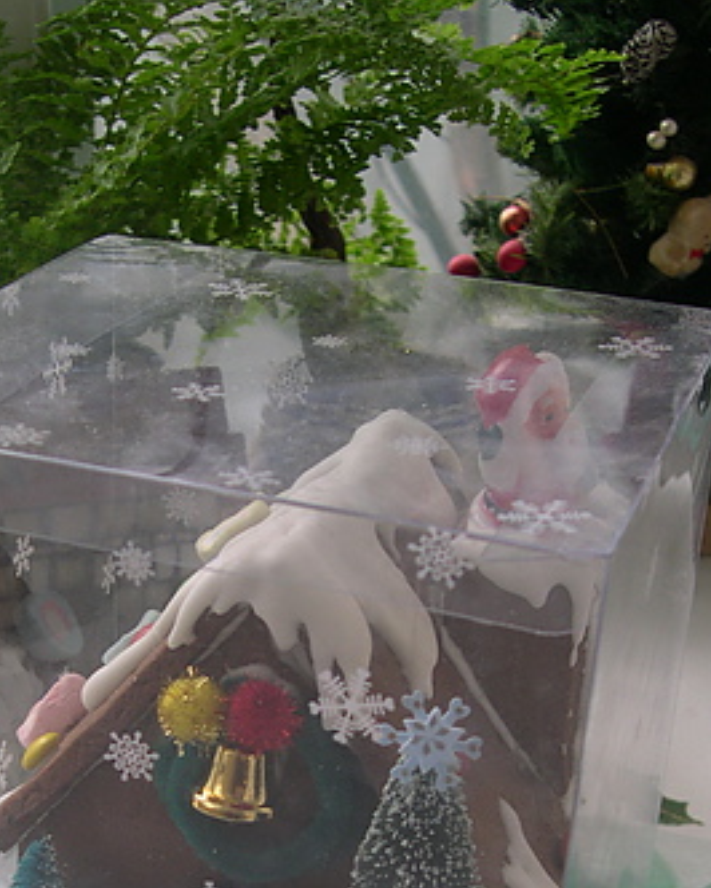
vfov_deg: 27.5
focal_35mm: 67
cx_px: 208
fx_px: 1761
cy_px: 752
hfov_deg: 22.7
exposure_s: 1/51.3
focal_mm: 8
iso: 100
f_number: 2.8
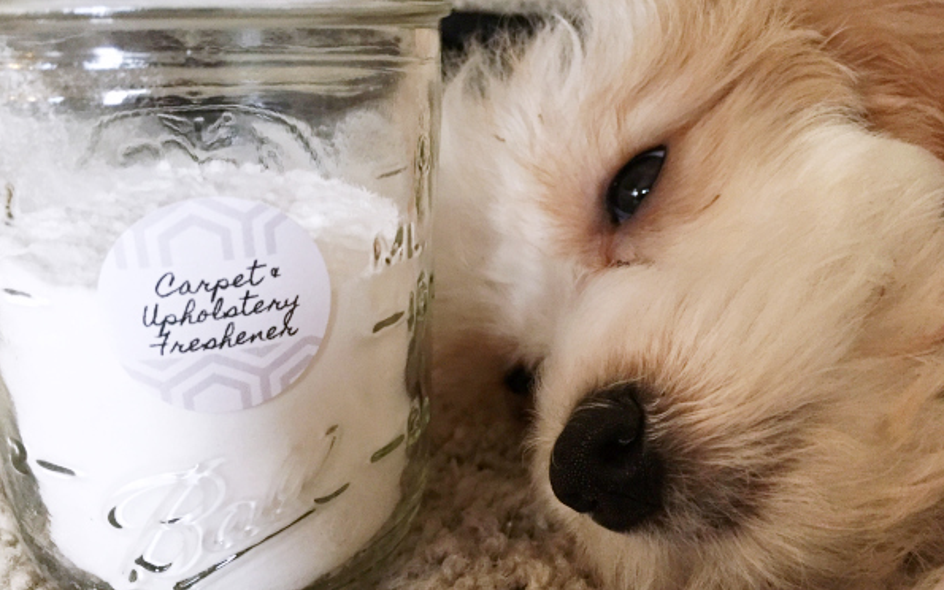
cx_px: 470
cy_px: 305
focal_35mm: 31
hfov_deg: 61.2
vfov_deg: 40.6
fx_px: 798
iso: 250
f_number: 2.2
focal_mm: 4.15
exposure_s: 1/15
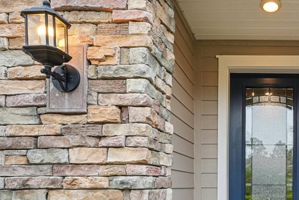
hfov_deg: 51.7
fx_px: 266
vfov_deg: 36.5
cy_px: 205
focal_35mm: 32
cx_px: 270
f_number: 9
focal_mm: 14
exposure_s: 1/20
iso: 100
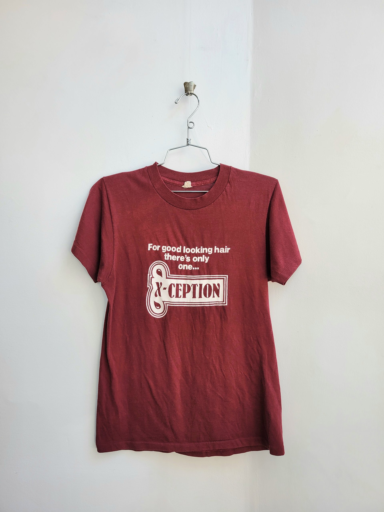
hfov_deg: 53.1
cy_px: 256
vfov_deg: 67.3
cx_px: 192
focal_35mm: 26
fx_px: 385
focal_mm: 5.4
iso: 50
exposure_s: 1/120
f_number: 1.8
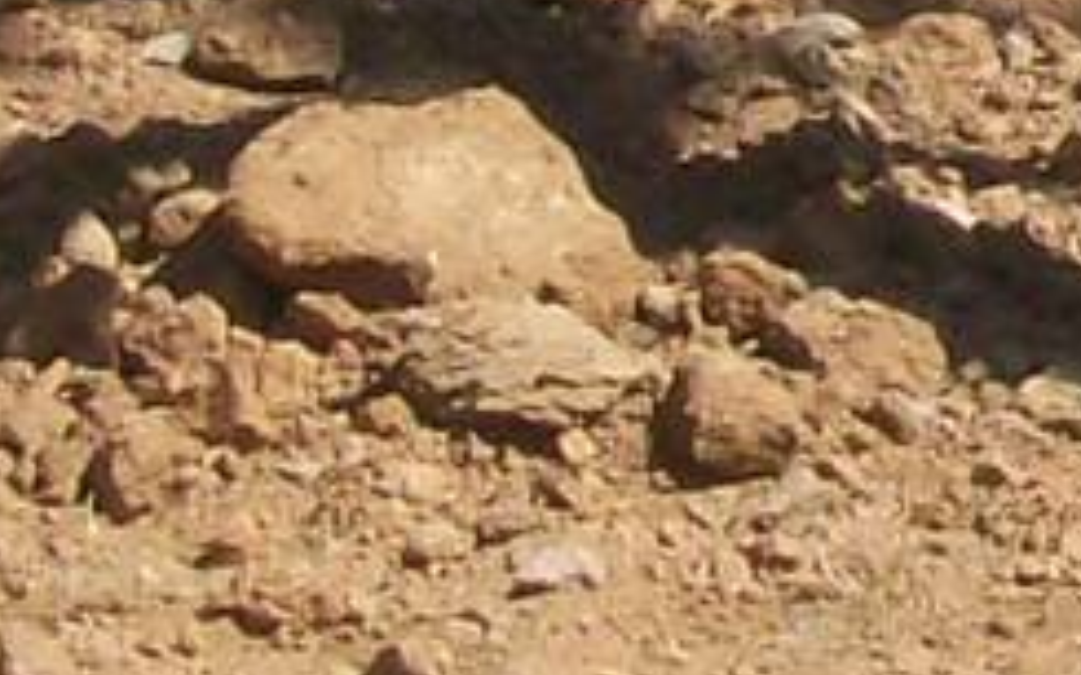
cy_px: -1094
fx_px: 17761
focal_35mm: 603
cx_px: 2594
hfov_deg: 3.4
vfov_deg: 2.2
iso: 80
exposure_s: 1/303
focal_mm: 14.3
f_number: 7.6
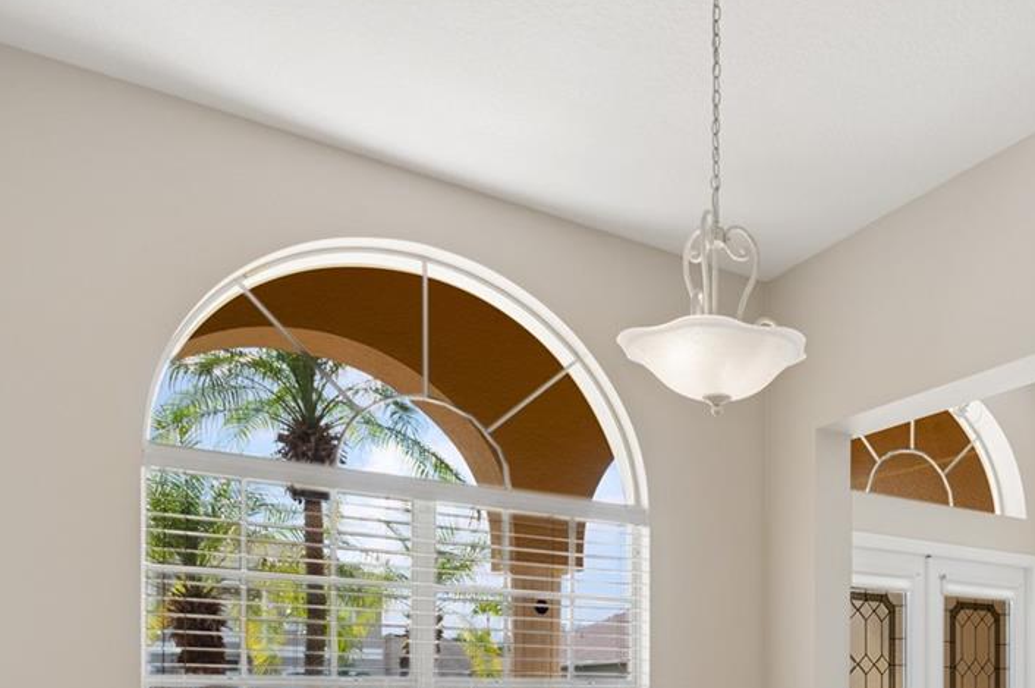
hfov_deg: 50.5
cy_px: 716
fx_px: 976
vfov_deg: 34.6
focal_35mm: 34
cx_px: 902
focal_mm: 10
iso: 100
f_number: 9
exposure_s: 1/30
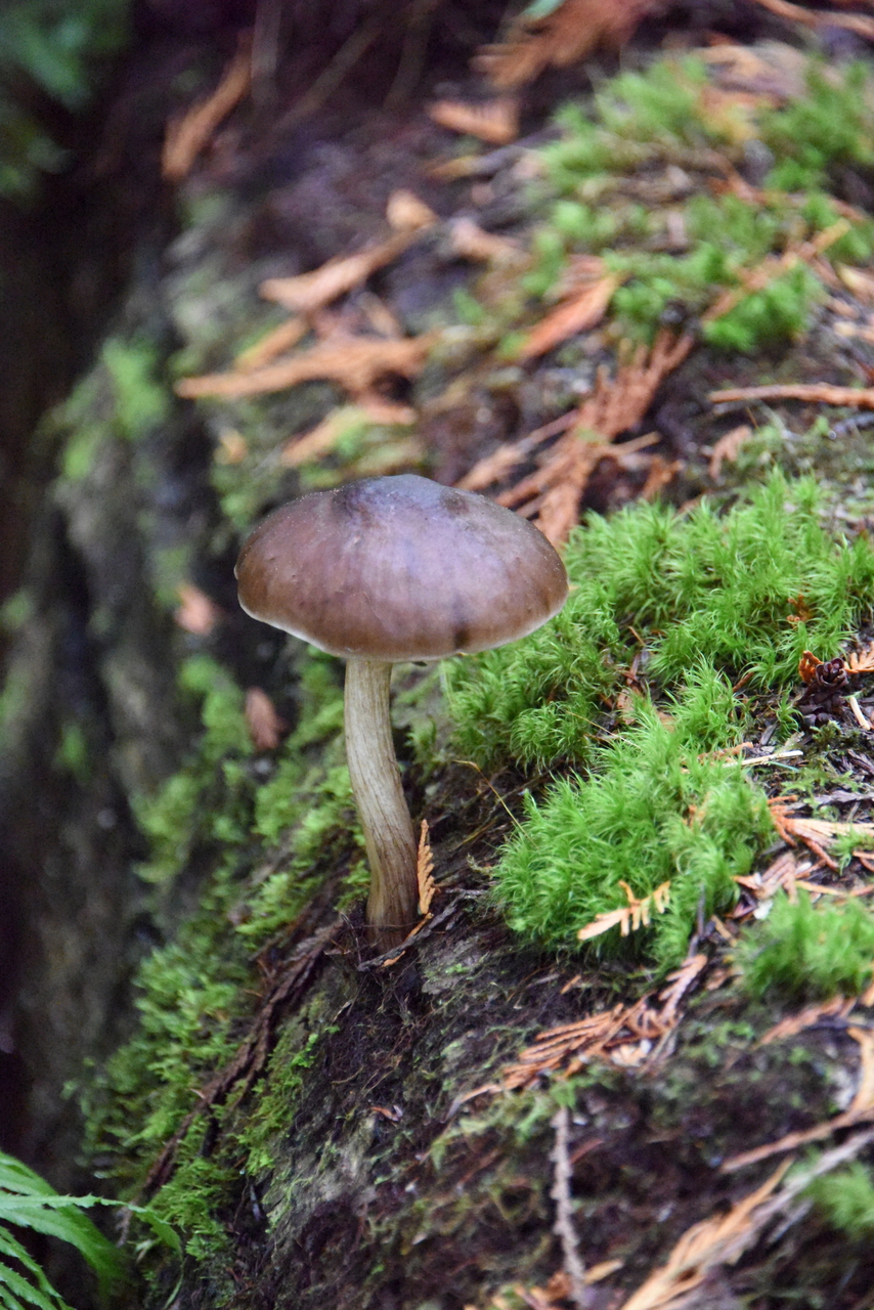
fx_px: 10918
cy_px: 655
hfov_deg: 4.6
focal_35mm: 300
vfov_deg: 6.9
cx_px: 437
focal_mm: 300
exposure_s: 1/640
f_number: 6.3
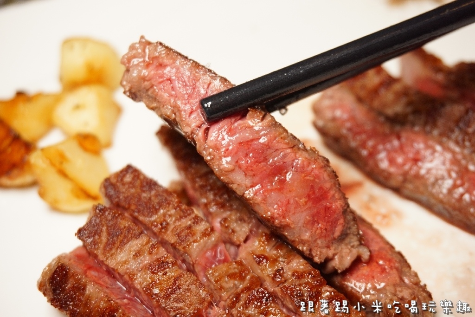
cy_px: 158
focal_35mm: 51
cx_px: 238
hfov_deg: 38.9
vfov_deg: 26.5
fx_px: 673
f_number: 5
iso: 400
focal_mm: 34
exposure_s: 1/60
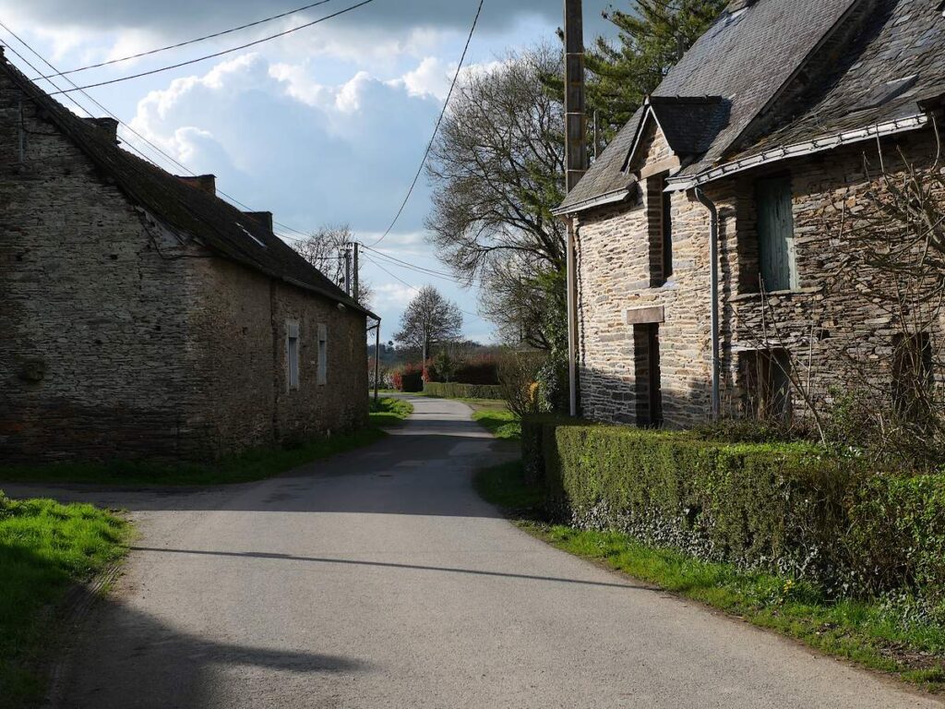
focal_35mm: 50
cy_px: 354
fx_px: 1365
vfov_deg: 29.1
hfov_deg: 38.2
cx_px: 472
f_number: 4.5
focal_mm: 25
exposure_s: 1/1300
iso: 200
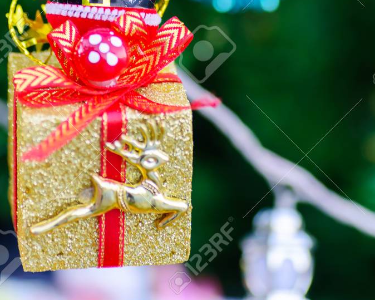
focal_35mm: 163
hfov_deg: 11.8
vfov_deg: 9.4
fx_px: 1809
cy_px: -52
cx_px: 184
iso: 800
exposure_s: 1/100
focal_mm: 90
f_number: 3.2
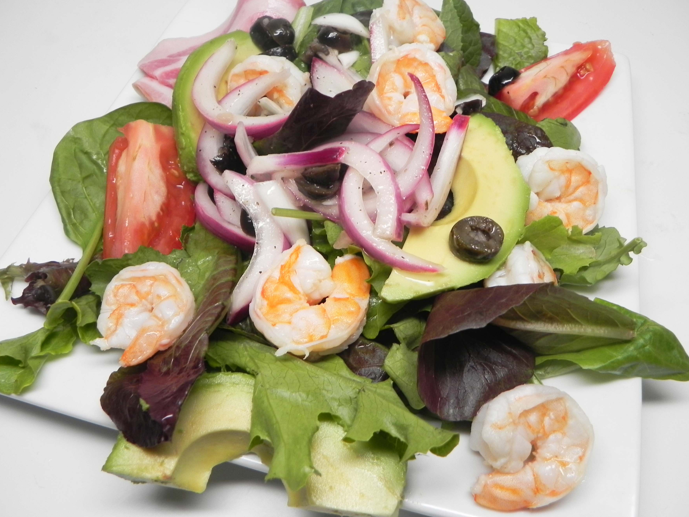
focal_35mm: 30
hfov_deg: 60.0
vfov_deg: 46.8
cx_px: 339
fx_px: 597
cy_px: 256
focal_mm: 5.2
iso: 160
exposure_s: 1/44.8
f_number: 2.8
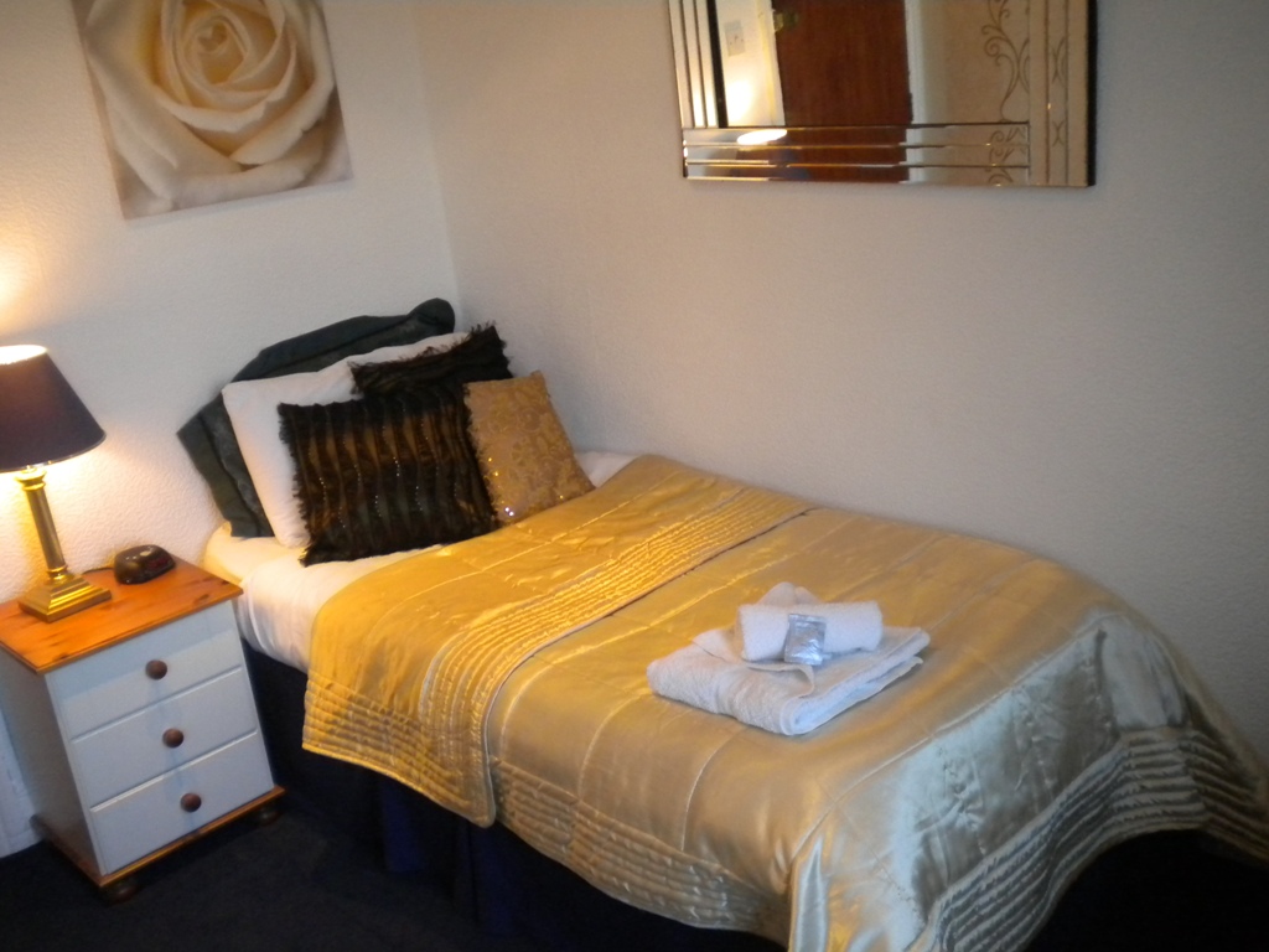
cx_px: 634
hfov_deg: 52.6
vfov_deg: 40.7
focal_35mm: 35
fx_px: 1283
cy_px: 476
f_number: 3.1
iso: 400
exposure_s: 1/67.7
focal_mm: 6.3
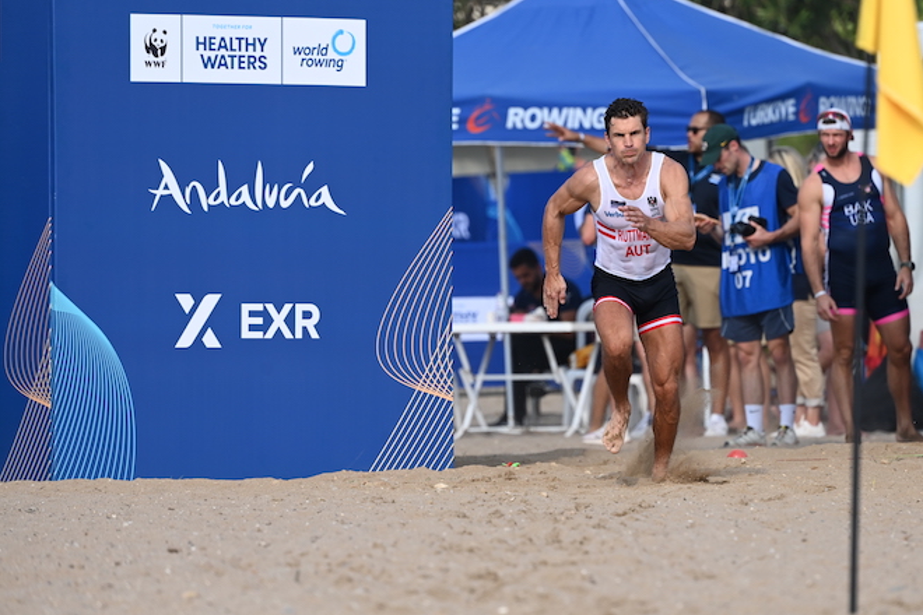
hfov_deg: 5.0
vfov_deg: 3.3
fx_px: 10562
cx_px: 534
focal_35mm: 412
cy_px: 268
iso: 400
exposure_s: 1/2500
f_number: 5
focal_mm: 340
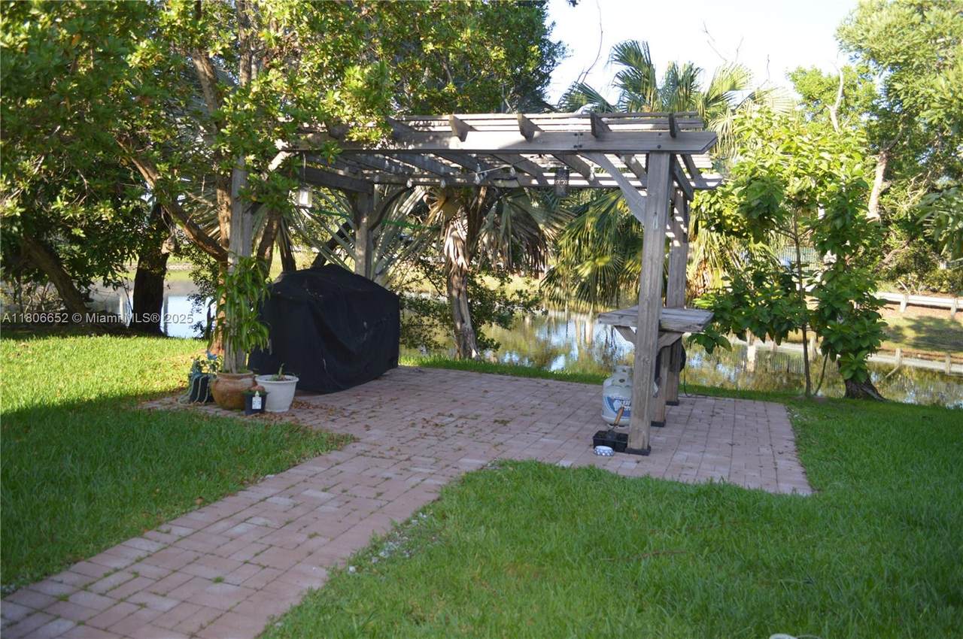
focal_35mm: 27
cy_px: 320
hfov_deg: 67.4
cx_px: 482
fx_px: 721
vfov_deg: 47.8
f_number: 3.5
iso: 100
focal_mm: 18
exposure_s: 1/160
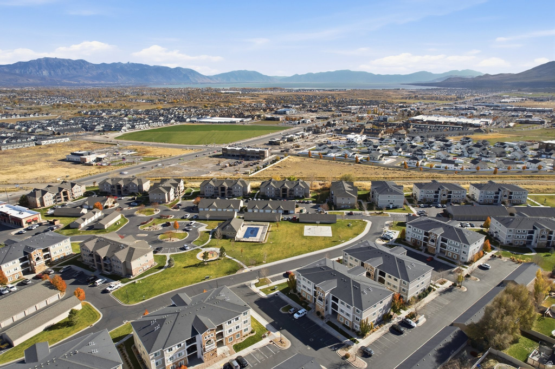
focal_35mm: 22
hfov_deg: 78.6
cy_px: 184
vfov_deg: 57.2
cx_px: 278
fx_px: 339
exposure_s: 1/4000
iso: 140
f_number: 2.8
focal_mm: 8.4
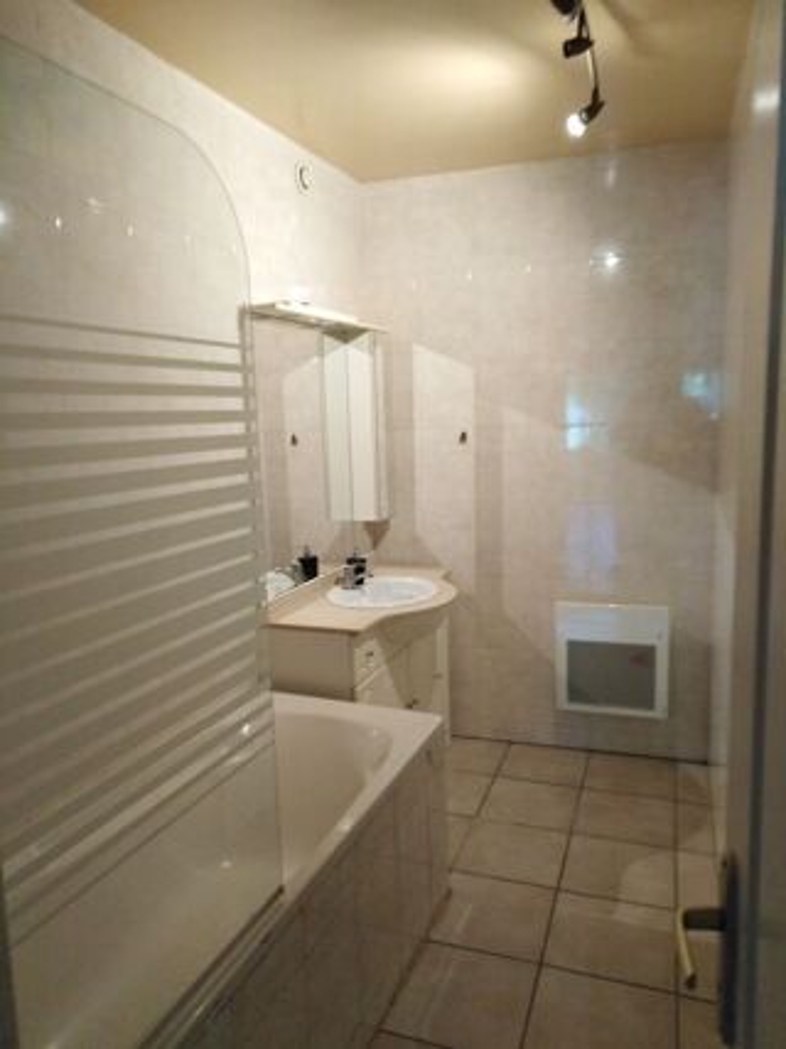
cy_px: 524
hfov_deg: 53.0
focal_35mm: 26
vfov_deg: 67.3
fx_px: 788
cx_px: 393
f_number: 2.2
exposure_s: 1/20
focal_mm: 3.46
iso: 491
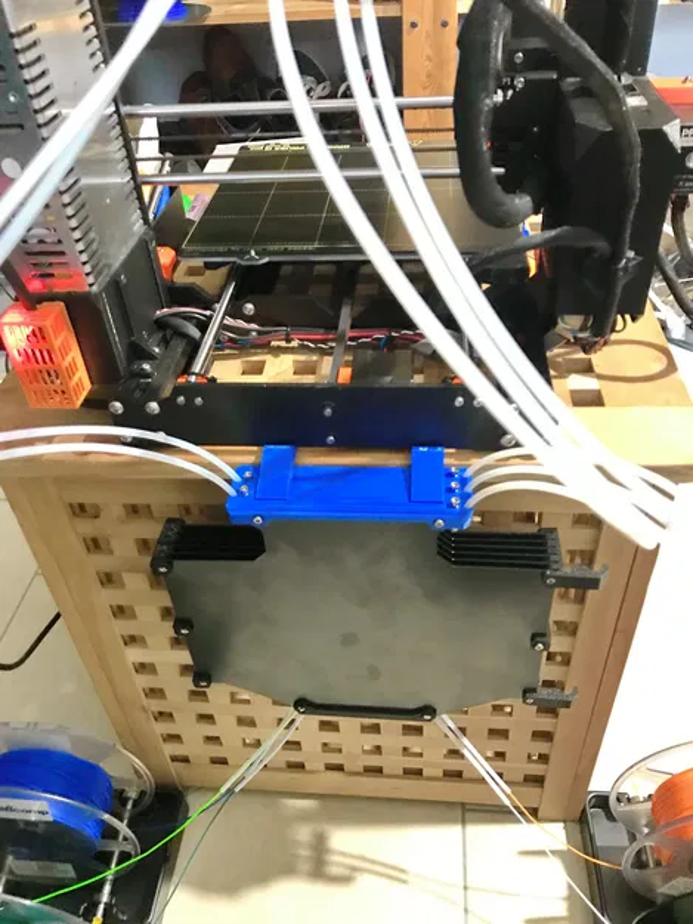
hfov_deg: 49.8
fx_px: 747
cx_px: 346
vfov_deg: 63.4
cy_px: 462
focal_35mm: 28
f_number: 1.8
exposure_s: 1/5
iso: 100
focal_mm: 3.99
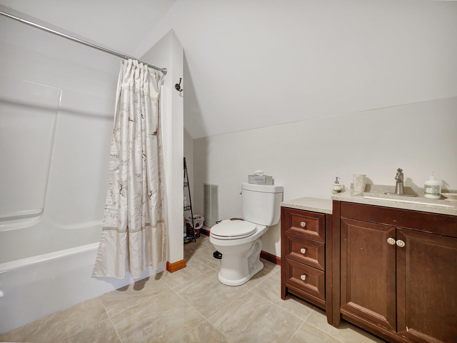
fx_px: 185
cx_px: 228
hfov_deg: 102.0
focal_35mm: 14
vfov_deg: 85.7
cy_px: 172
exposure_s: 1/25
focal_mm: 7
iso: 800
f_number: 3.2
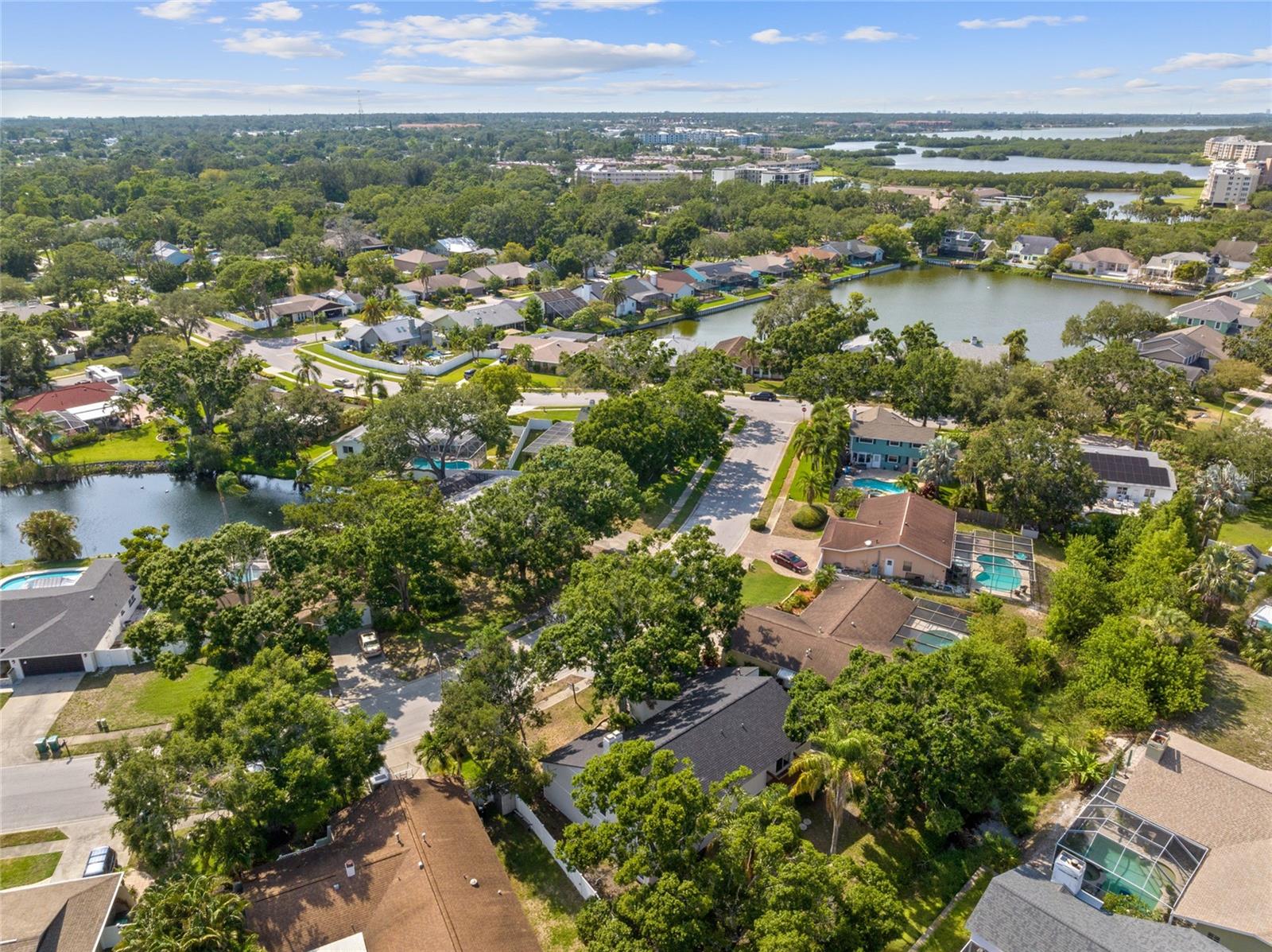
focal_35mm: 24
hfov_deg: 71.6
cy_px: 476
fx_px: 881
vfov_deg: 56.7
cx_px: 636
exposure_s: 1/20
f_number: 11
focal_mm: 12.29
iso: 200
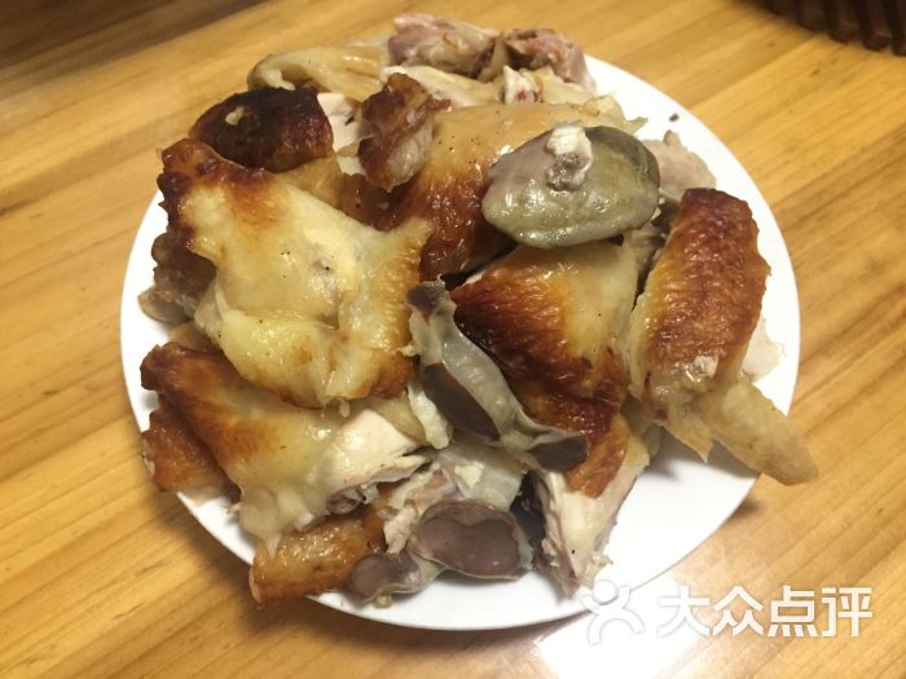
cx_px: 453
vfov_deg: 48.2
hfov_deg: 61.7
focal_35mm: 29
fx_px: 759
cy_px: 340
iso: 250
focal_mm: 4.15
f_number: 2.2
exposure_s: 1/20
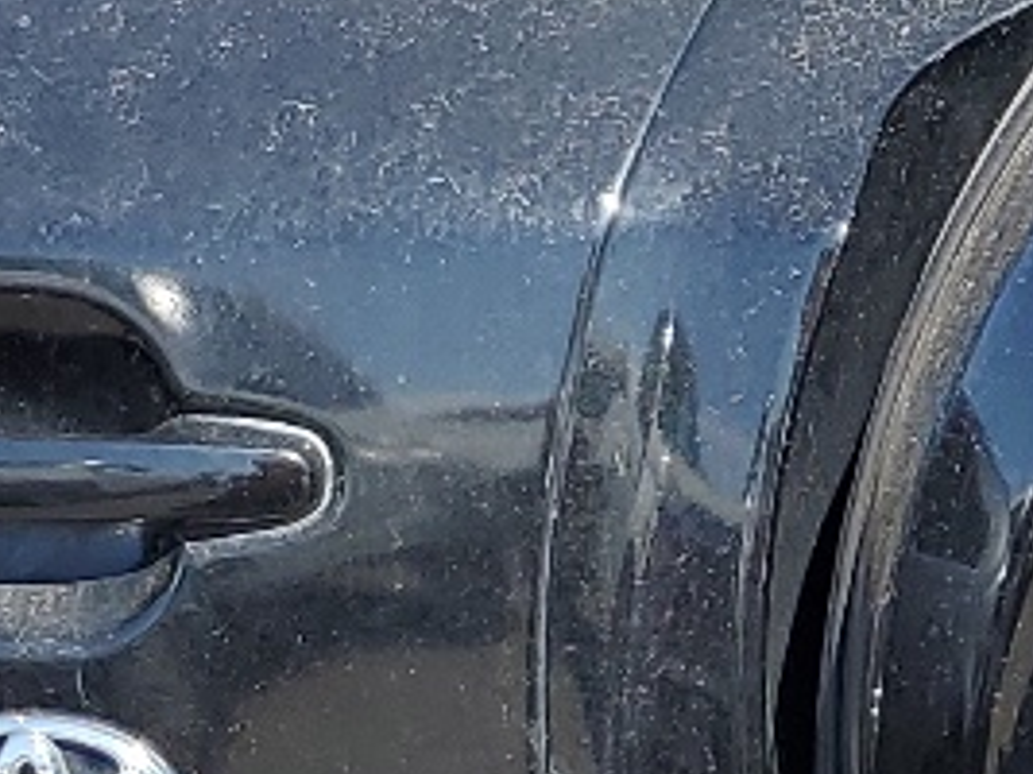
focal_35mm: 156
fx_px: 4653
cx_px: 1288
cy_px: 488
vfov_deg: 9.5
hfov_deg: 12.3
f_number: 1.5
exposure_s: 1/1429
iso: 50
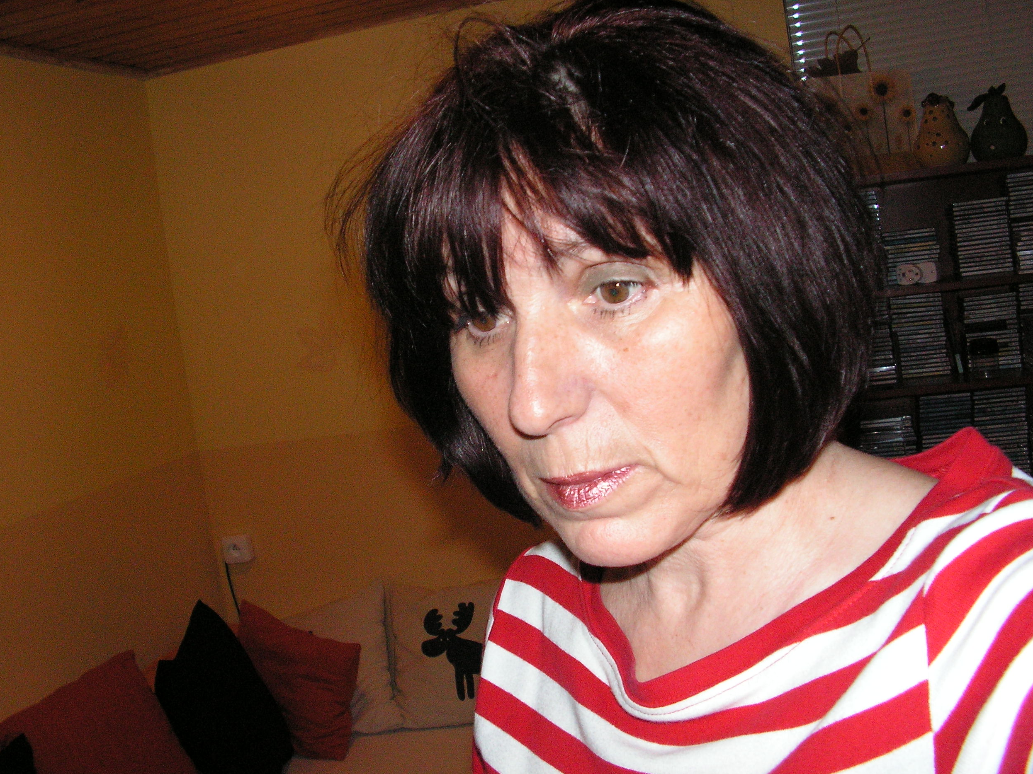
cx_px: 510
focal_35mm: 37
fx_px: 1104
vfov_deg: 38.7
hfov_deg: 50.1
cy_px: 381
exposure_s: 1/40
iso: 160
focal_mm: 6
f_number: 3.2
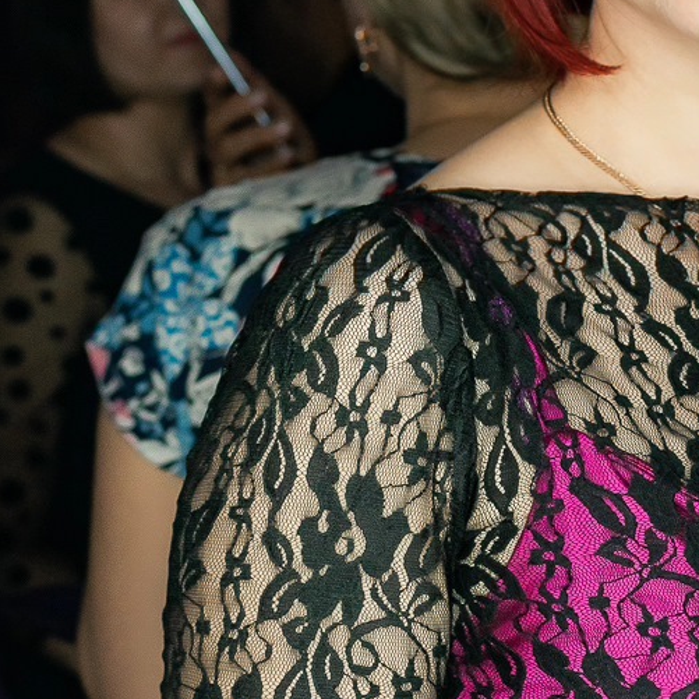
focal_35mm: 114
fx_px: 2604
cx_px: 668
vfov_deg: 15.1
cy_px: 608
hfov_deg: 15.1
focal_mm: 35
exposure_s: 1/320
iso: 1600
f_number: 4
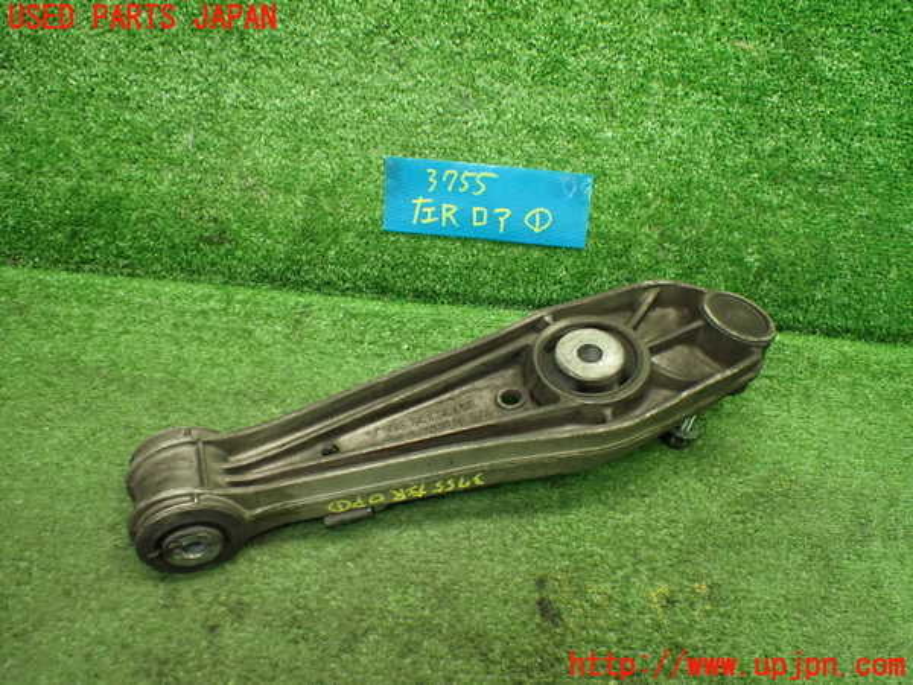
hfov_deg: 60.0
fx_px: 791
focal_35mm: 30
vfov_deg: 46.8
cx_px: 456
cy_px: 342
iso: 800
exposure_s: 1/100
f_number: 2.3
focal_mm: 5.4
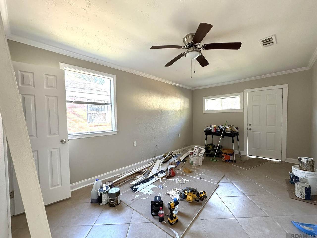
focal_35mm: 14
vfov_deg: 85.7
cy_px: 119
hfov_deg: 102.1
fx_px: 128
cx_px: 158
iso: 320
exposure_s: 1/99
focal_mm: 2.22
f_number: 2.2
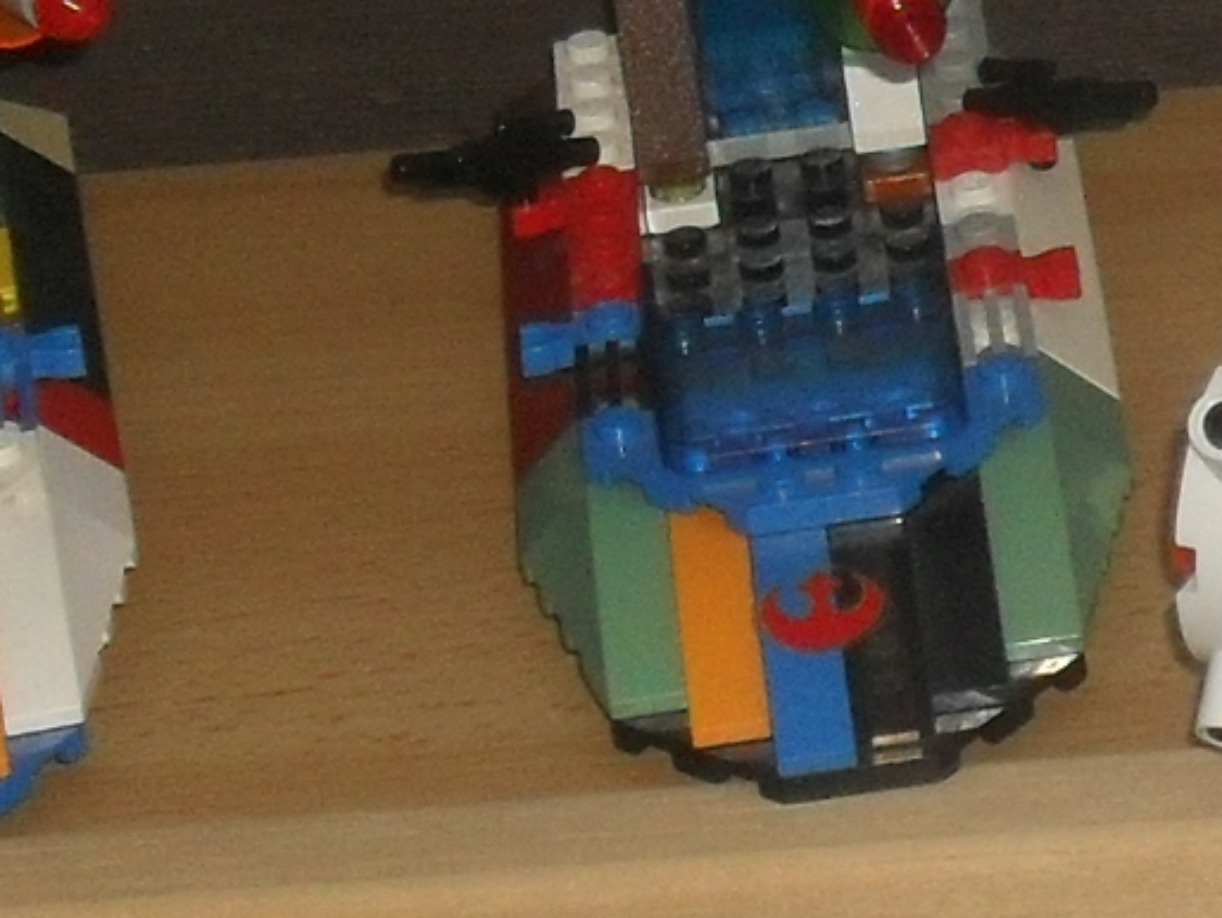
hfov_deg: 7.8
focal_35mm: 247
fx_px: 8724
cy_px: 273
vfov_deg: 6.0
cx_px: 1995
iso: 200
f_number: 3.9
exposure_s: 1/45
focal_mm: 8.7
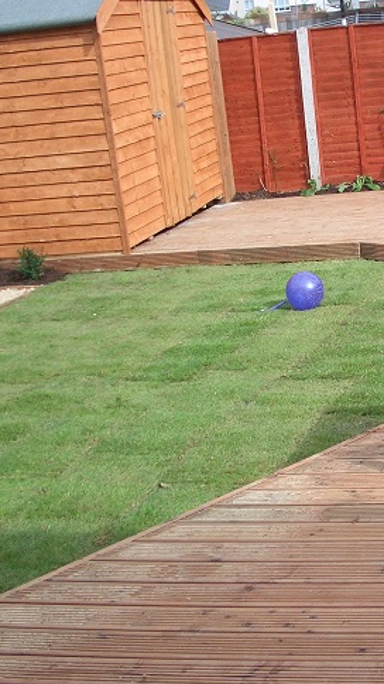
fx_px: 1087
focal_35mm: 60
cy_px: 341
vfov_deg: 34.9
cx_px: 402
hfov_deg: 19.3
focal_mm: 6.8
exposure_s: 1/400
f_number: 4.6
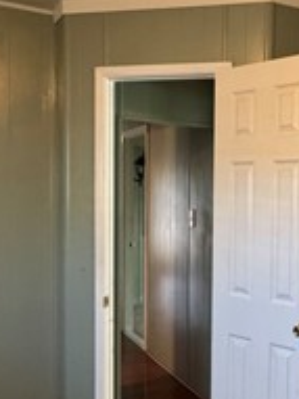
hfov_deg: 29.2
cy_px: 230
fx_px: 542
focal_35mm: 47
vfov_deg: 40.4
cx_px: 286
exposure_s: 1/60
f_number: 2.2
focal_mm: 2.22
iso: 320
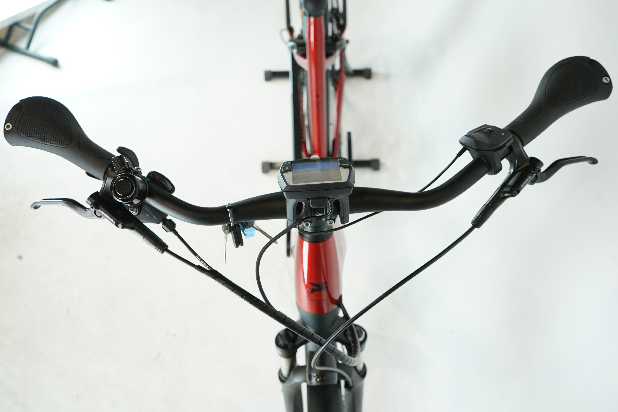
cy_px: 206
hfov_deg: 58.7
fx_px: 549
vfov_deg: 41.1
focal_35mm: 32
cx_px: 309
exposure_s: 1/200
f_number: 5.6
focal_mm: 32
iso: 2000
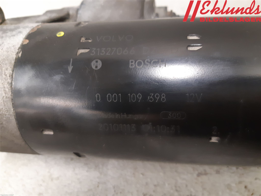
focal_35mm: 26
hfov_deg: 67.3
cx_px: 130
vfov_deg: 53.1
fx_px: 196
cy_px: 98
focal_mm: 3.93
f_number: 1.7
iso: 200
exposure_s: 1/25
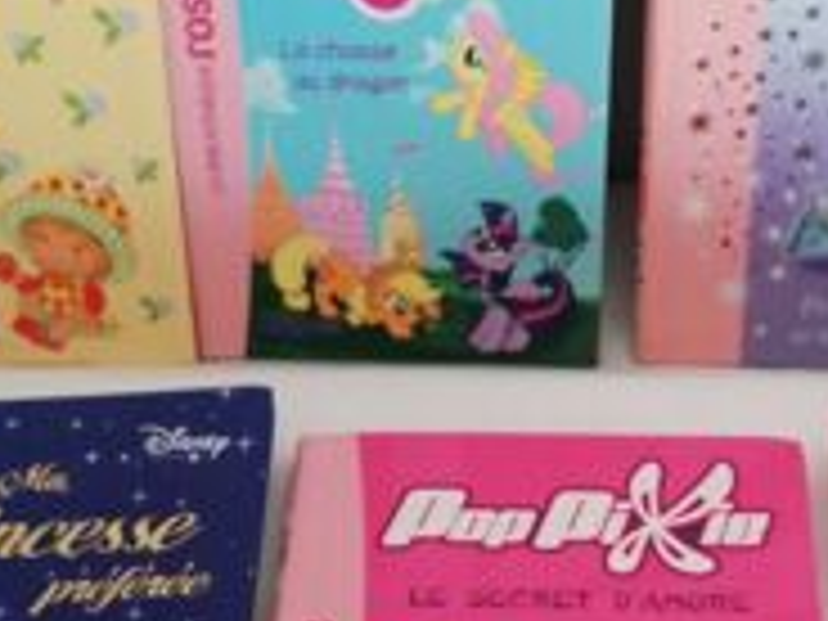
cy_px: 446
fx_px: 1627
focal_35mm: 68
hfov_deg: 28.4
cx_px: 554
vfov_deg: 21.5
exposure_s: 1/60
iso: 100
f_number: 2.2
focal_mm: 3.81
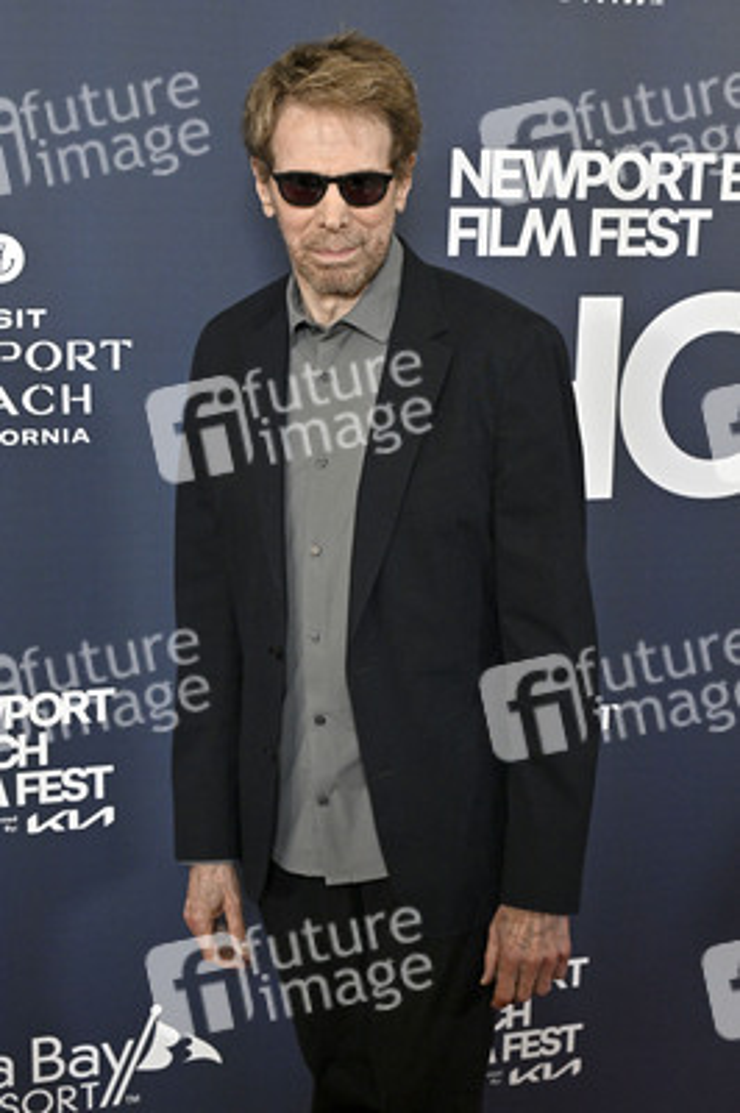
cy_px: 556
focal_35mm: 52
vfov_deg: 38.2
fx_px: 1606
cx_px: 370
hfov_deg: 25.9
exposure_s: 1/320
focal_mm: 52
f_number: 6.3
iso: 2500
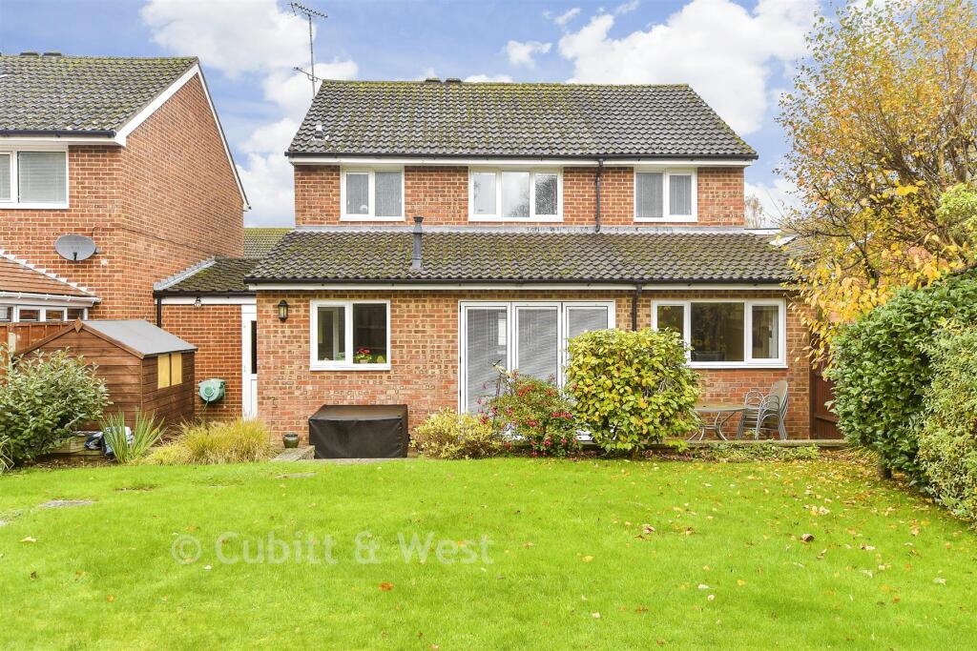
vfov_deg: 43.6
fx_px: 814
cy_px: 326
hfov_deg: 61.9
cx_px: 488
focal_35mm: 30
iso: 160
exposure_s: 1/80
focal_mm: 20
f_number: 8
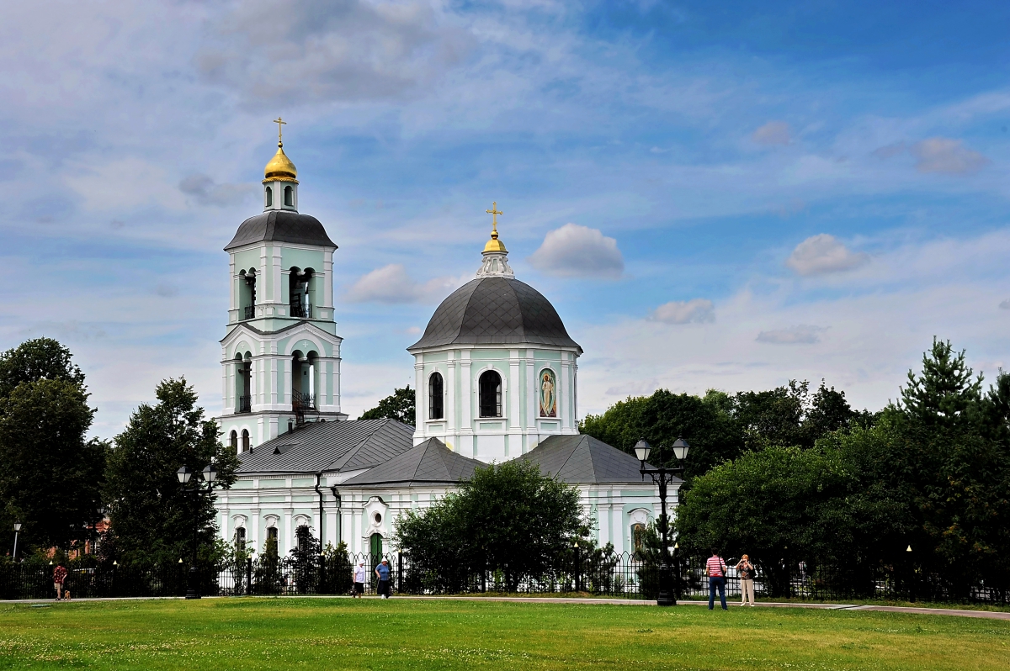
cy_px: 336
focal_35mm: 55
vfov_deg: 24.6
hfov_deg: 36.3
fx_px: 1542
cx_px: 505
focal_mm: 55
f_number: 11
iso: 200
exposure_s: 1/500
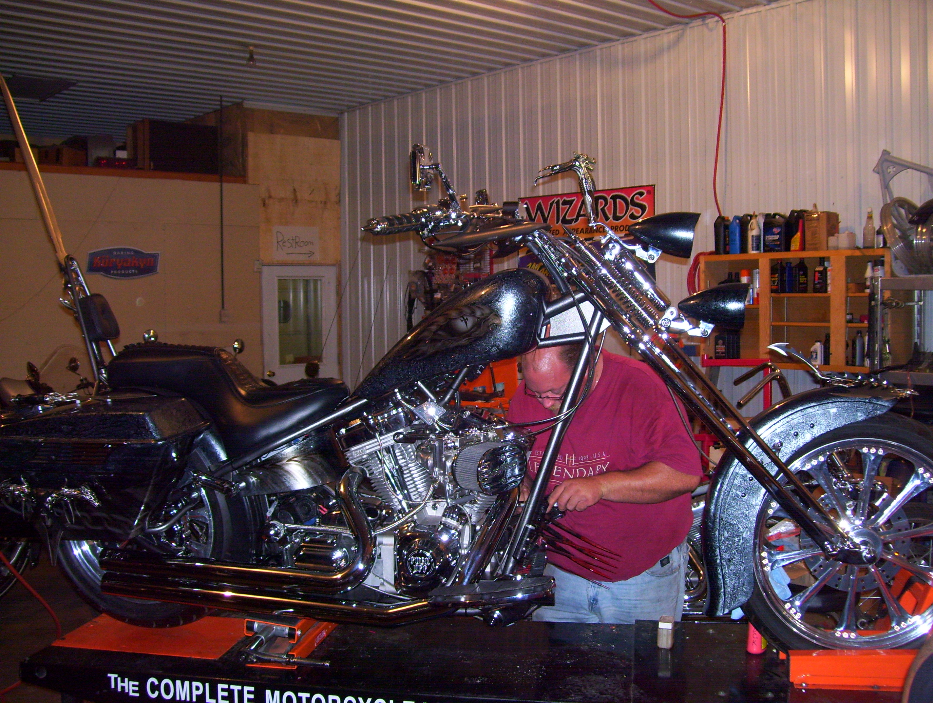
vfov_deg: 39.7
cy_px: 352
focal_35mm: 36
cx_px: 466
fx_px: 972
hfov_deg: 51.3
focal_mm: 6
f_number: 2.7
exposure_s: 1/60
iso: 200
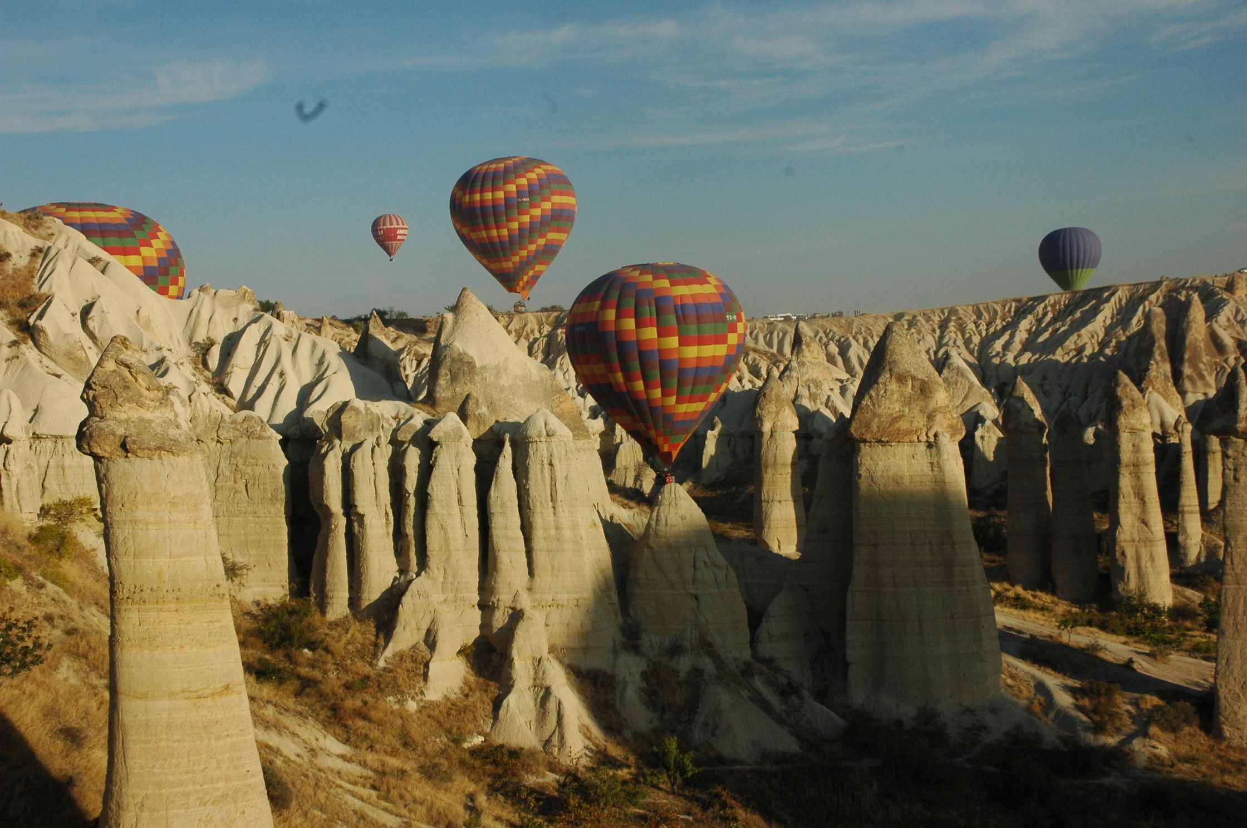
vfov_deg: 30.8
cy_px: 414
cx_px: 624
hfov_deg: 45.0
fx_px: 1505
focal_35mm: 44
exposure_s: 1/500
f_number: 11
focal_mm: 29
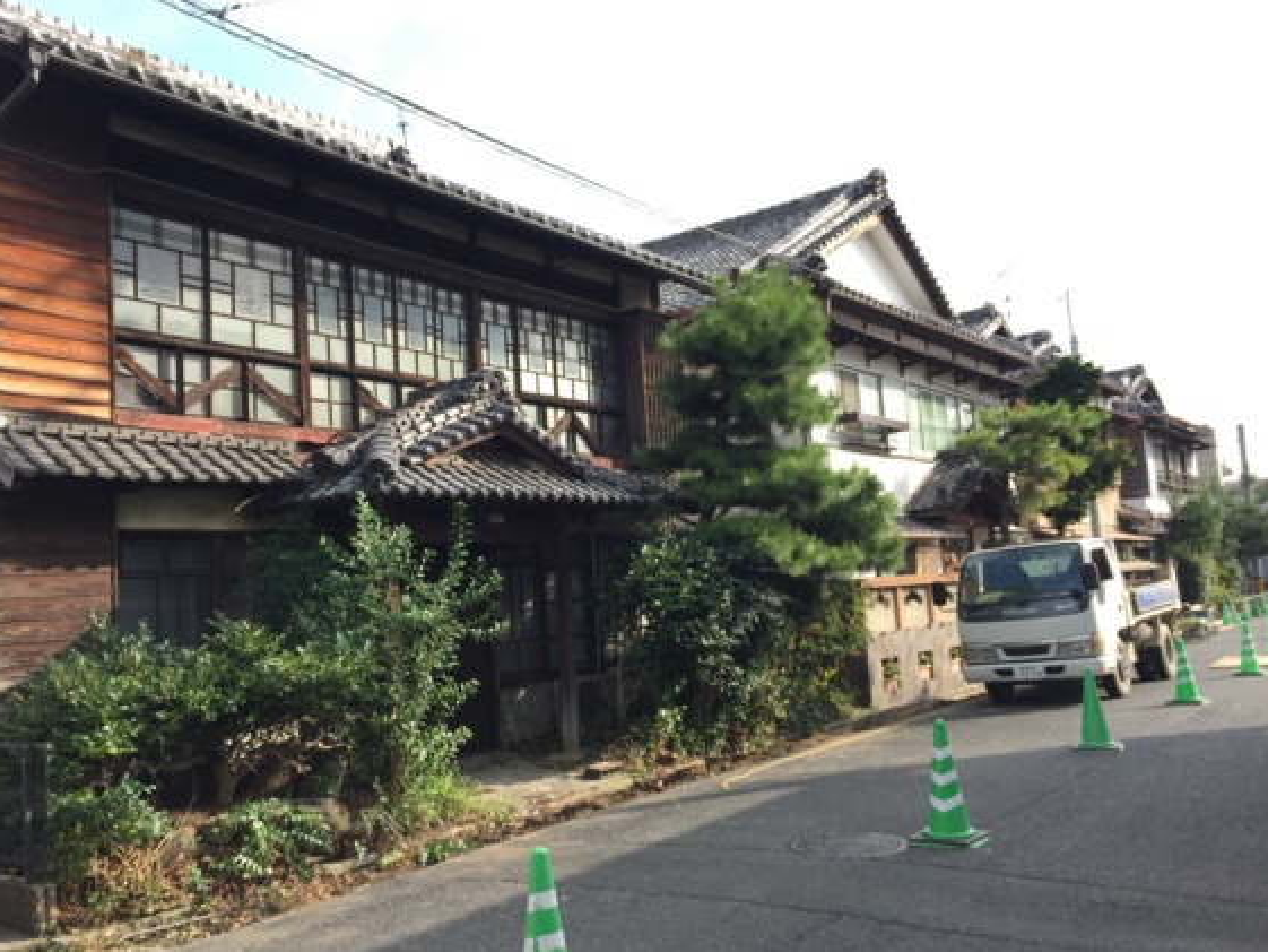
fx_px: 1136
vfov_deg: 45.5
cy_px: 470
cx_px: 599
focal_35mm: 31
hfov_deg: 58.3
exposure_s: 1/549
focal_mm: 4.15
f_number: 2.2
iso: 32
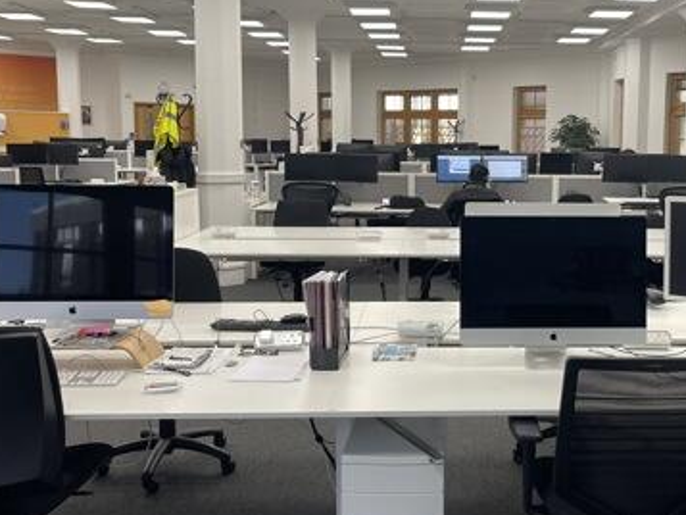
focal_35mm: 42
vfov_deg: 34.4
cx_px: 471
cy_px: 238
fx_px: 833
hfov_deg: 44.0
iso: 80
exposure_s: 1/100
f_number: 1.6
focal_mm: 5.1
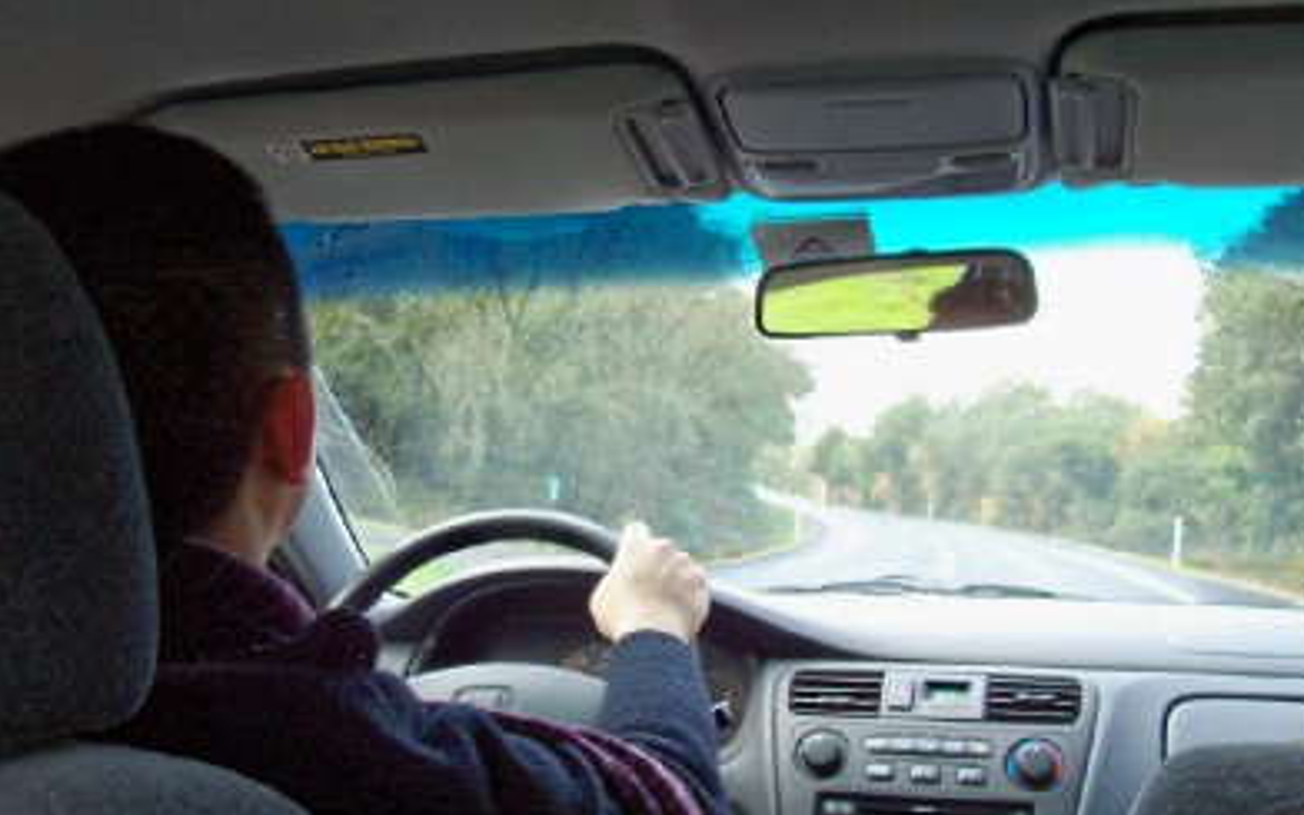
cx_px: 662
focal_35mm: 40
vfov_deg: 31.9
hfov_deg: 49.3
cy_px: 466
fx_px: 1422
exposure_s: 1/125
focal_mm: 5.6
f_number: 2.8
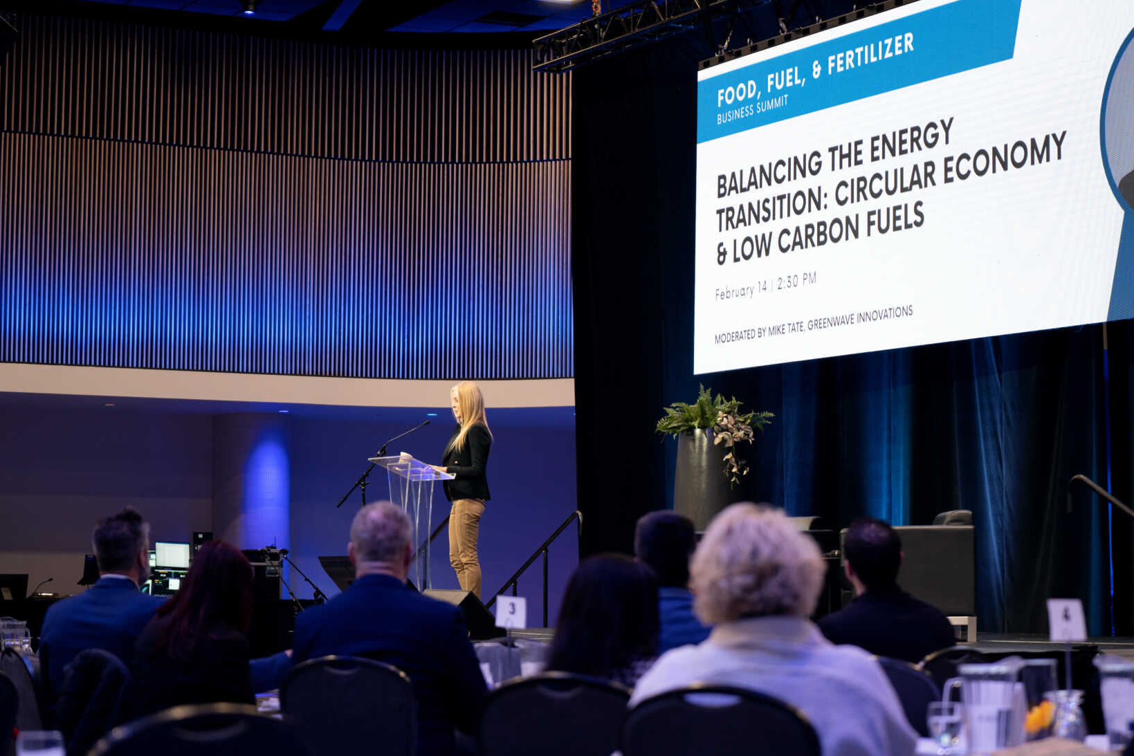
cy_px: 381
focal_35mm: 82
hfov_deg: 24.7
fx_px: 2583
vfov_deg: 16.7
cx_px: 654
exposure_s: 1/100
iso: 800
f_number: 2.8
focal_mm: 70
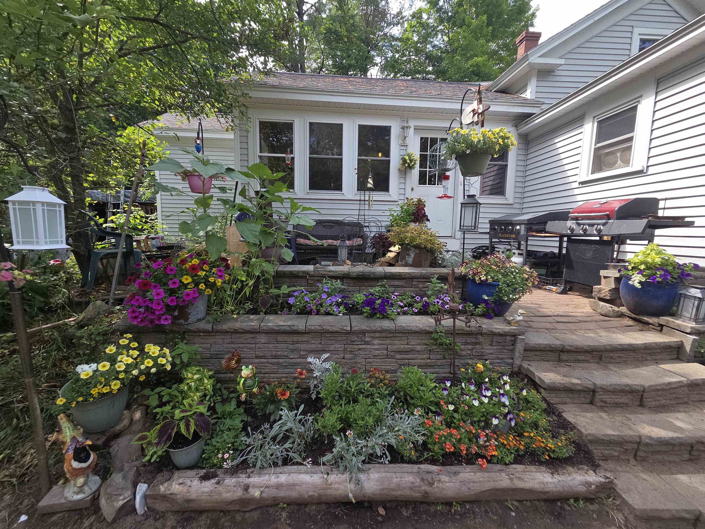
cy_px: 264
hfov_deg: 106.2
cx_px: 352
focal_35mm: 13
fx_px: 265
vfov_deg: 89.9
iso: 50
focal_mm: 2.2
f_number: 2.2
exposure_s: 1/447
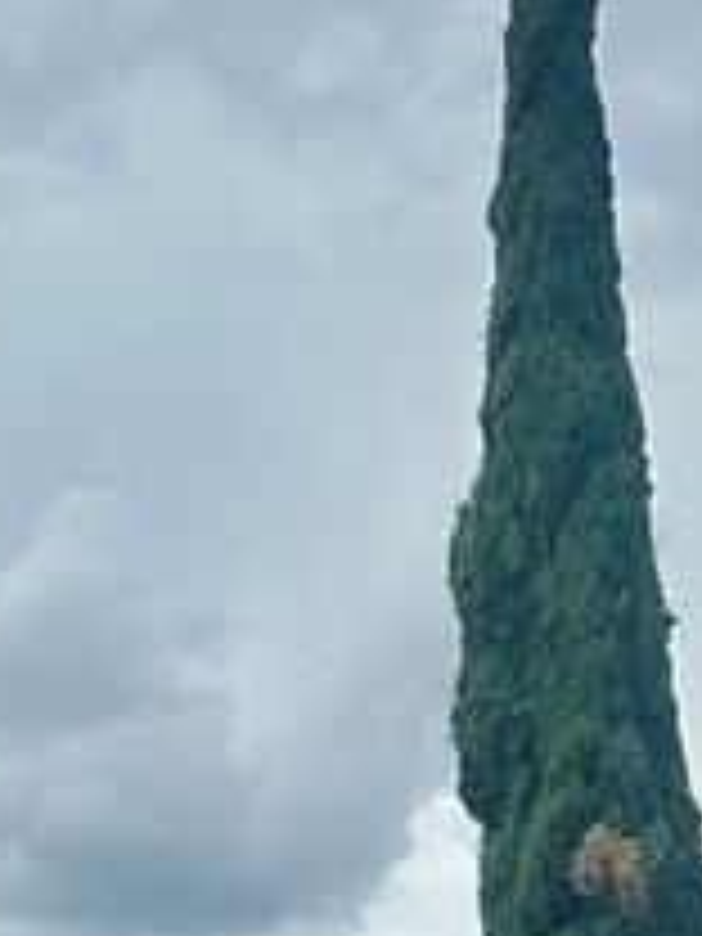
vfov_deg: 16.6
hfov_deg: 11.5
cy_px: 716
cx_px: -639
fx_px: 3191
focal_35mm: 118
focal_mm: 6.86
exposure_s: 1/12048
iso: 80
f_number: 1.78
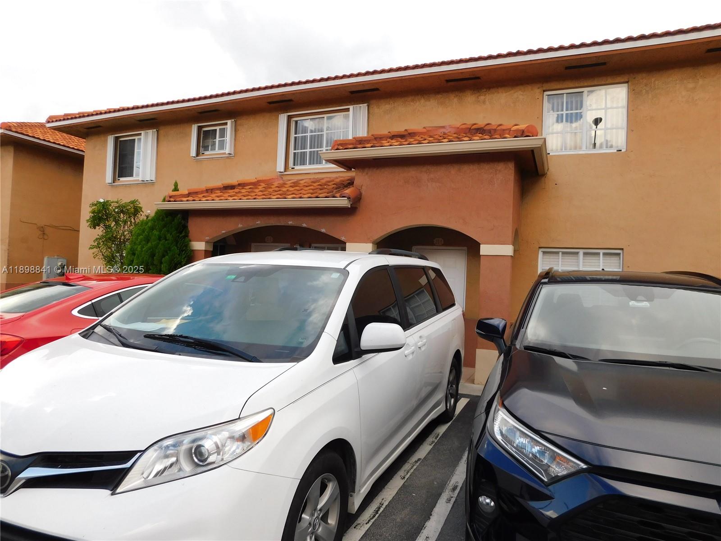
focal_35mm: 23
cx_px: 360
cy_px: 270
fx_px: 479
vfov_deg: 58.9
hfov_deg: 73.9
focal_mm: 4
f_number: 3
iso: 125
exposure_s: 1/400
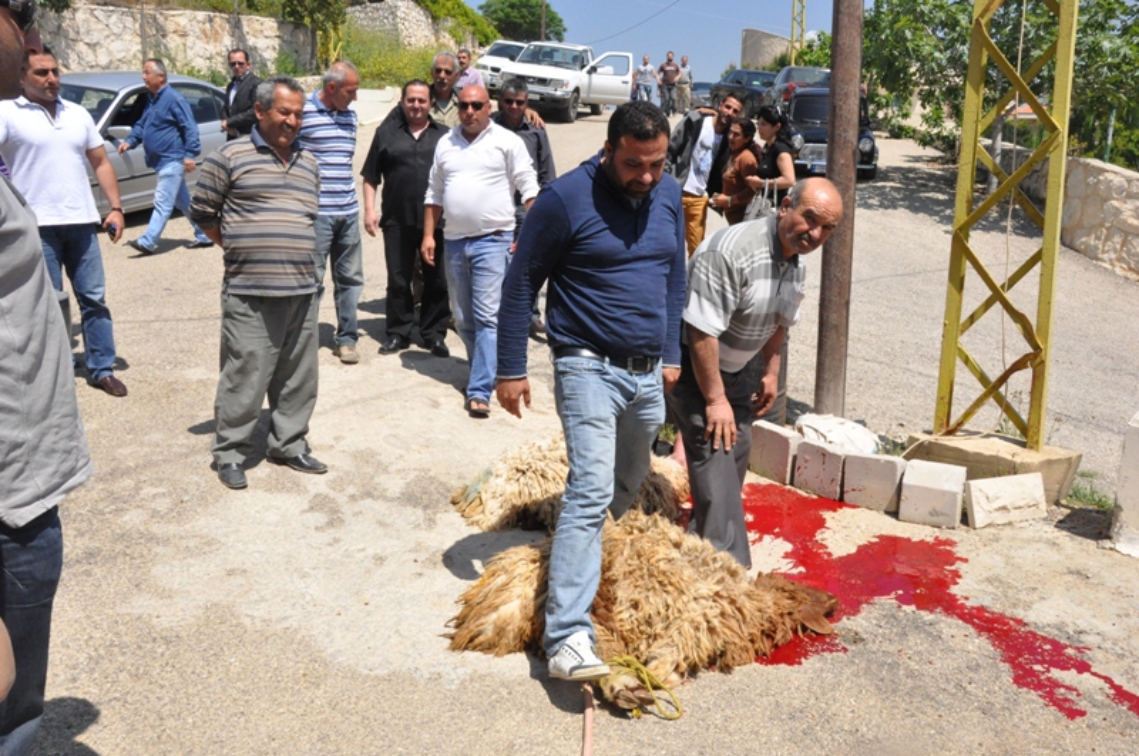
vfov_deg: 41.6
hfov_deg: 59.6
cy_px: 378
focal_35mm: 32
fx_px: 995
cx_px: 570
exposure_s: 1/1250
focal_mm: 21
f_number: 18
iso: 2000
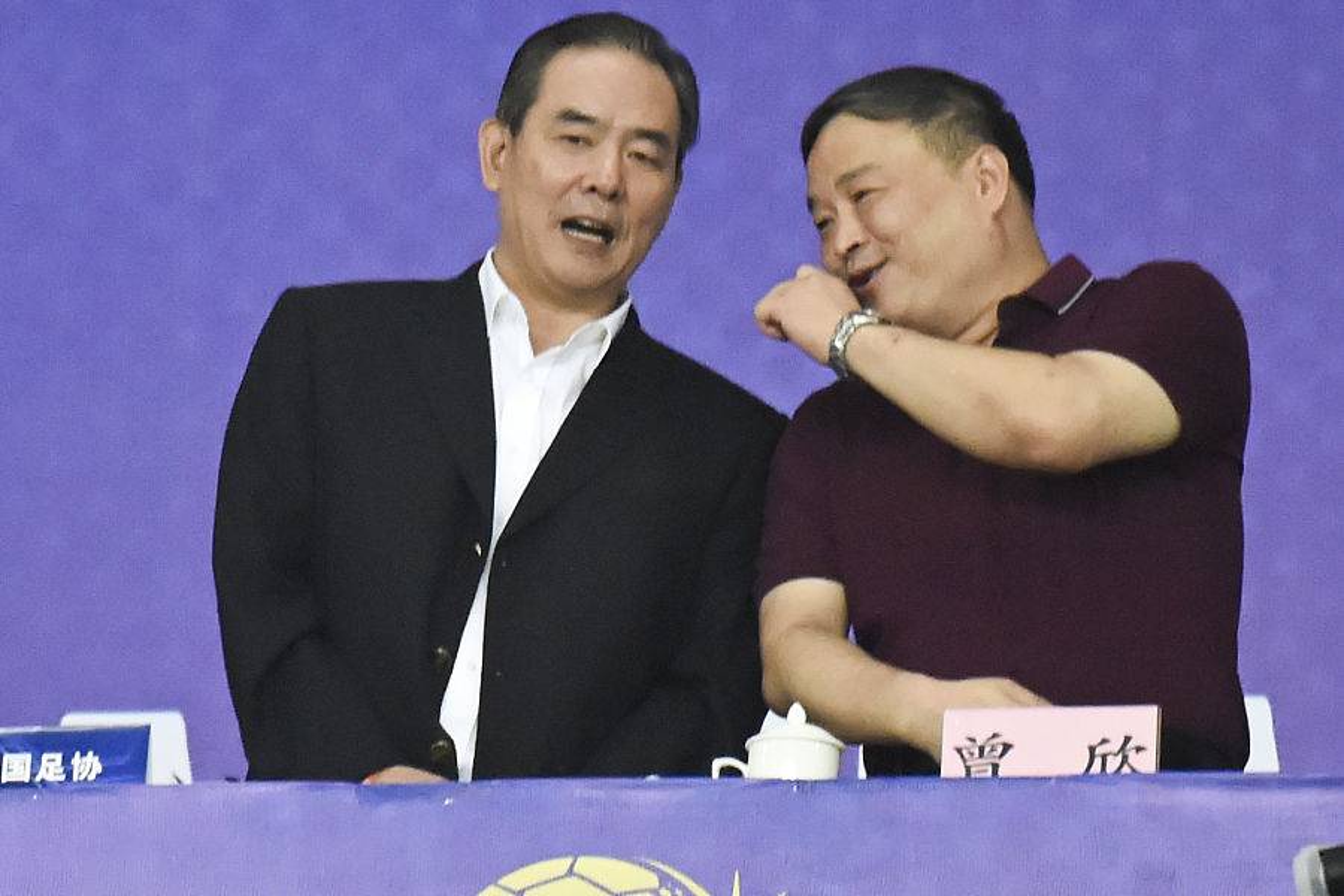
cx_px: 672
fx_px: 14932
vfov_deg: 3.4
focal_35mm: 400
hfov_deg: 5.2
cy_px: 448
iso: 8000
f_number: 5.6
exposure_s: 1/250
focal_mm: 400
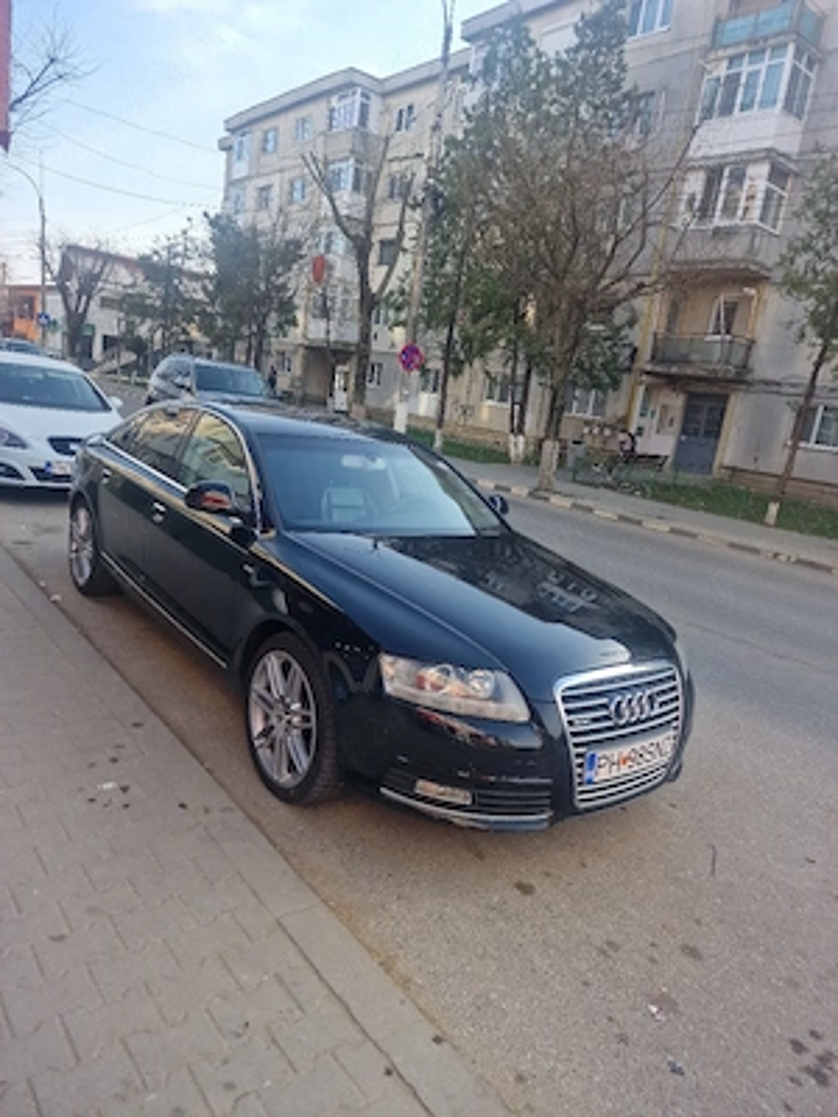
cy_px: 558
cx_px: 419
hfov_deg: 58.9
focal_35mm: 23
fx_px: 742
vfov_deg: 73.9
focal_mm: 6.4
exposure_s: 1/312
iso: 50
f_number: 1.8
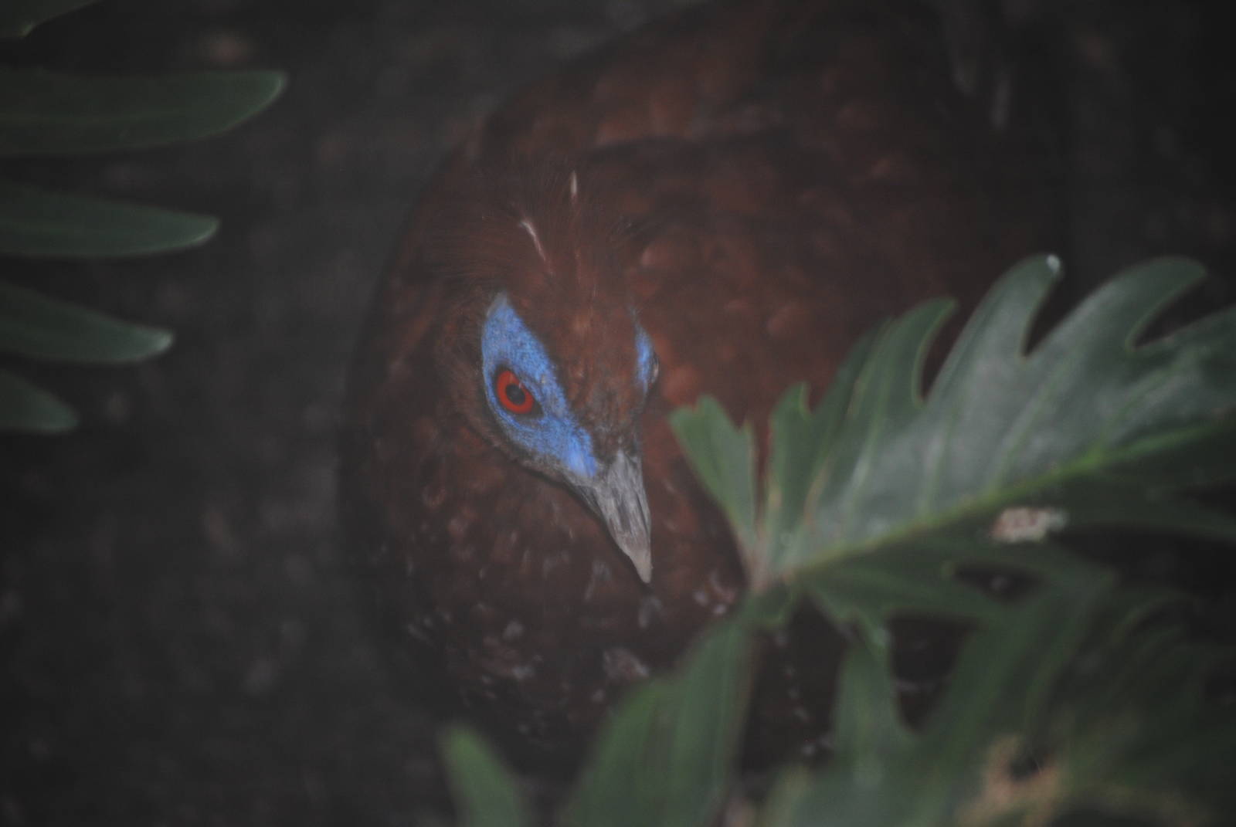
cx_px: 618
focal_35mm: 270
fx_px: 9281
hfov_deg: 7.6
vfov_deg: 5.1
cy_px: 414
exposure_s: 1/60
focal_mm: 180
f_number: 5.6
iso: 200
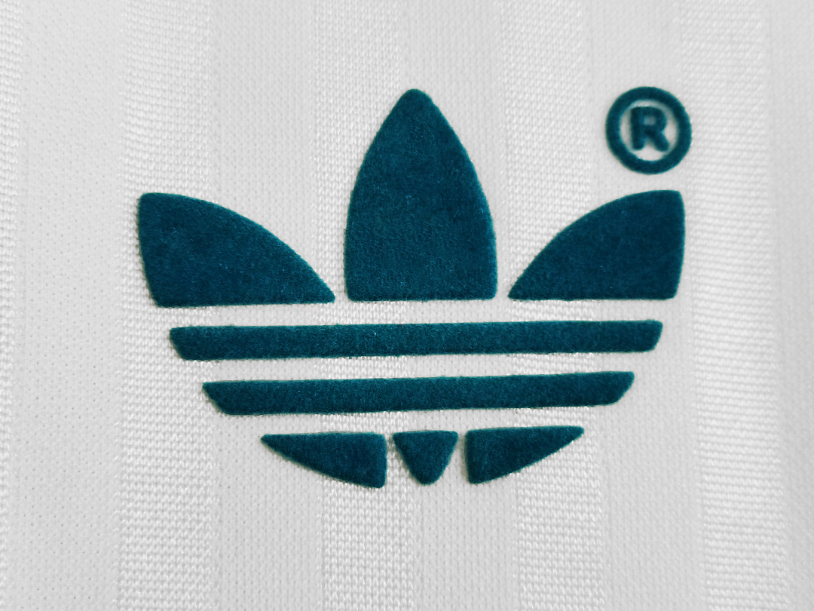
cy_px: 306
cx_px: 407
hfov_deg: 36.2
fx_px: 1246
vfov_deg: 27.5
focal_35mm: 53
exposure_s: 1/50
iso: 125
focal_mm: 5.58
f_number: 1.8
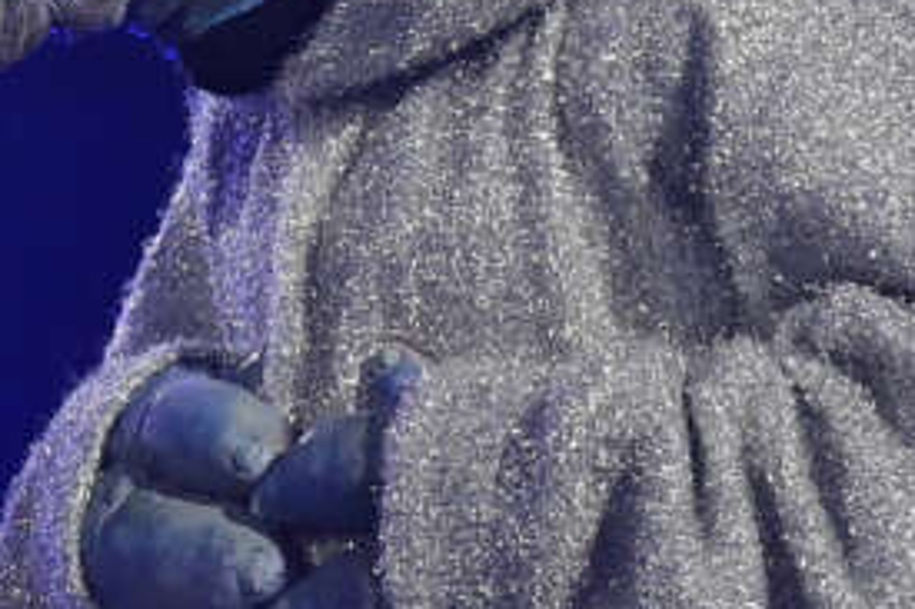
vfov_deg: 1.4
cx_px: -263
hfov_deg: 2.1
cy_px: -87
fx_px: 24943
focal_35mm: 982
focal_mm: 300
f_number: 3.5
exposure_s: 1/640
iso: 4000
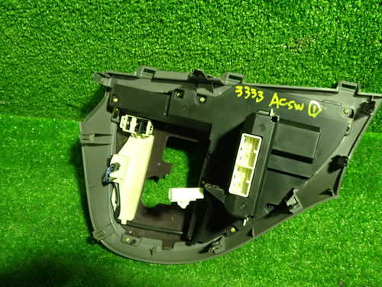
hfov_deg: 51.1
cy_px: 147
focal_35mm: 36
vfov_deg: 39.7
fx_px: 397
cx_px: 222
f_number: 2.3
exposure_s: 1/30
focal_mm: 5.4
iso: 400
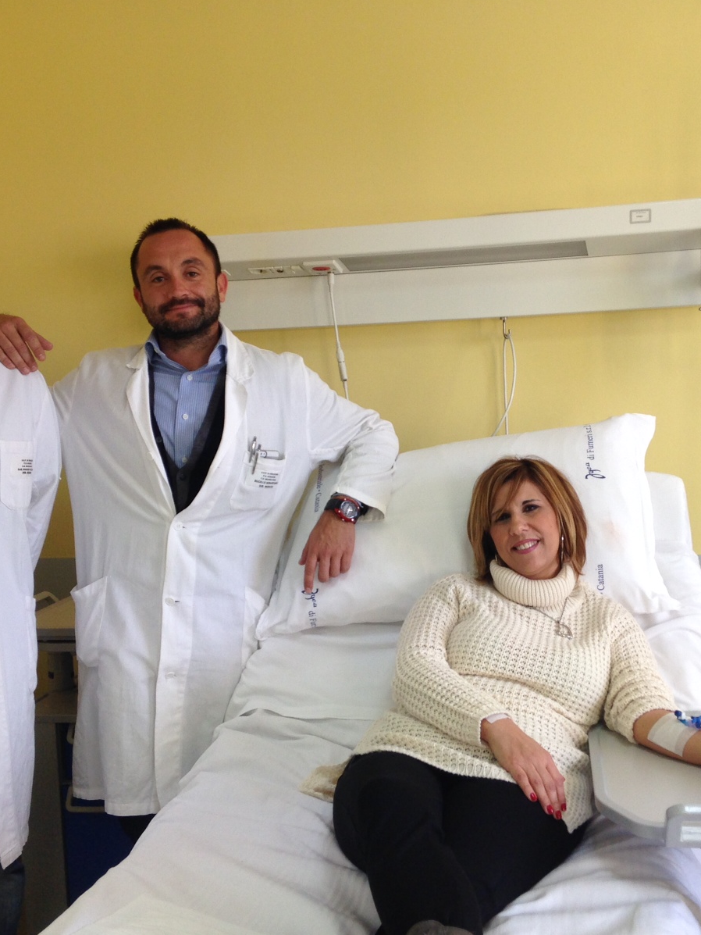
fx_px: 1215
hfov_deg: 32.2
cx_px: 370
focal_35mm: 45
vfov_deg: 42.1
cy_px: 460
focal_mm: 4.12
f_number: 2.4
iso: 64
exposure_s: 1/60
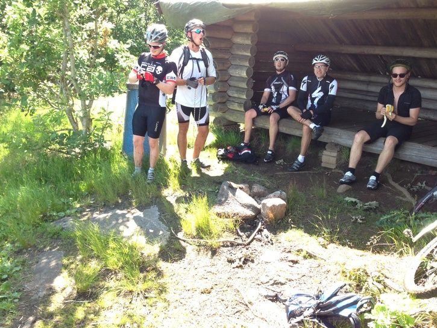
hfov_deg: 55.3
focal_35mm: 33
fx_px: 417
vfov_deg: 43.0
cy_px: 164
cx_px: 218
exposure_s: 1/120
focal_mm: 4.13
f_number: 2.4
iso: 64
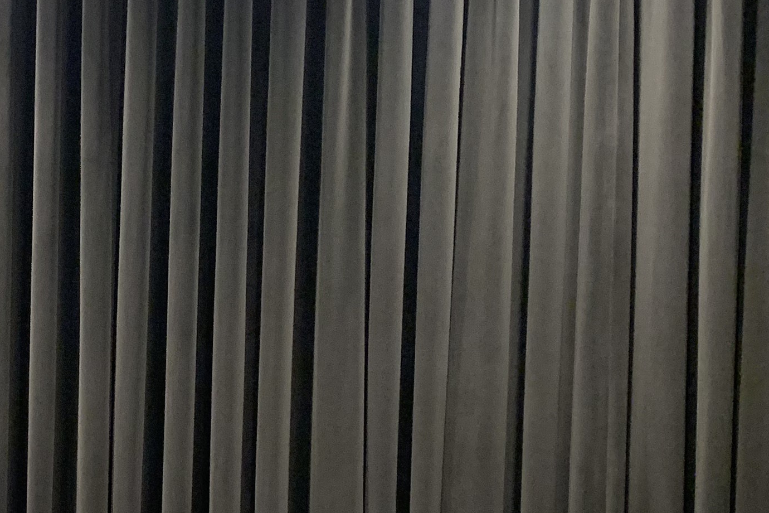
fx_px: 1687
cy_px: 499
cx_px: 93
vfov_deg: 16.9
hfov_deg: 25.0
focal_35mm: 79
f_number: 1.8
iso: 500
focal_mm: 4.25
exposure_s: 1/25
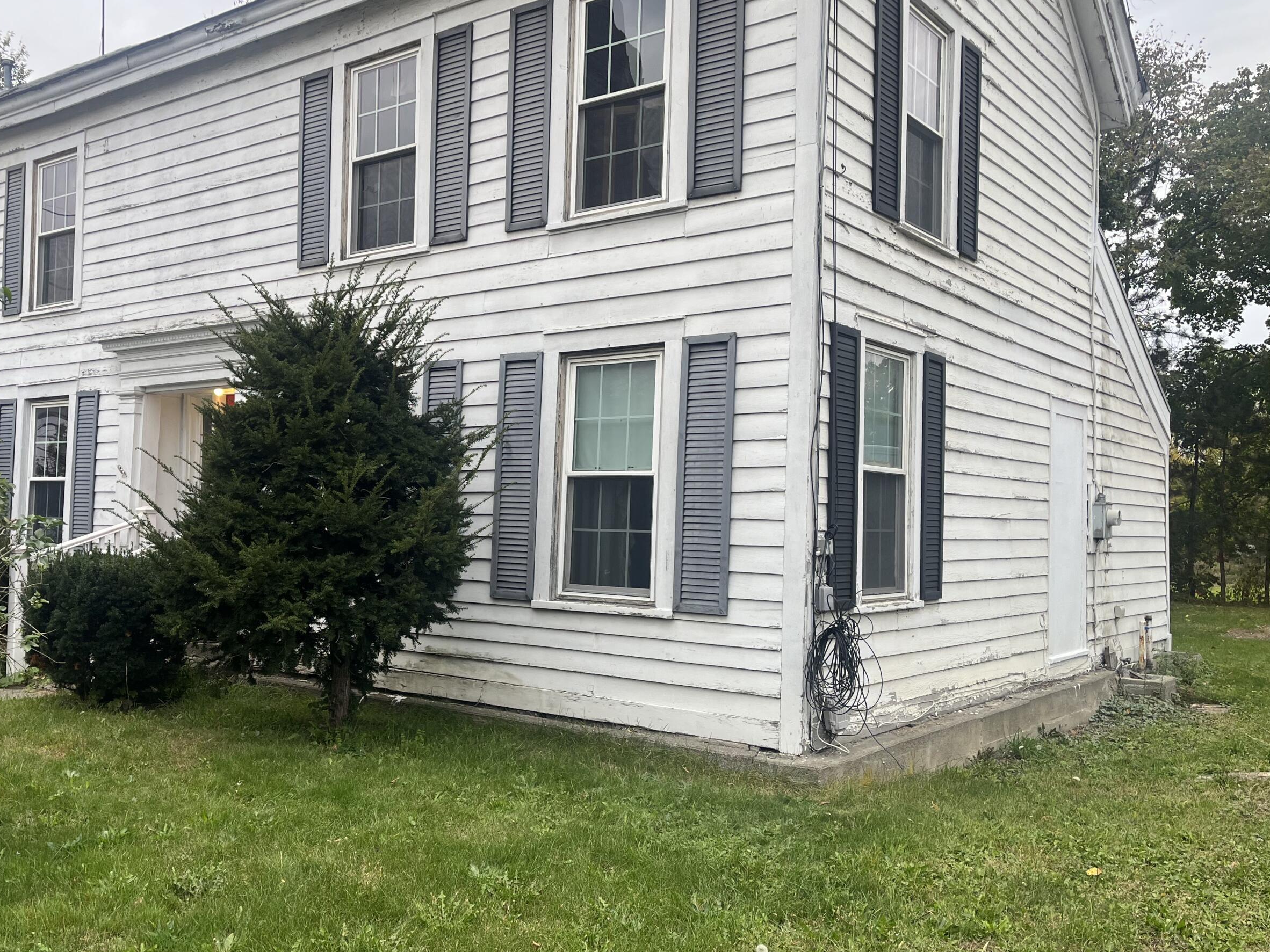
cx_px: 518
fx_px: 1211
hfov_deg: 55.0
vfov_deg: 42.9
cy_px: 484
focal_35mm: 33
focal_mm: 5.1
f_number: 1.6
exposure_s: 1/222
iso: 40
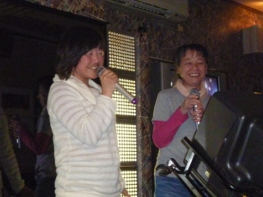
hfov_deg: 28.2
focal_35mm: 69
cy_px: 98
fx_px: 524
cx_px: 132
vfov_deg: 21.3
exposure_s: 1/60
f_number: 4.5
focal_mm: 12.3
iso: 1600
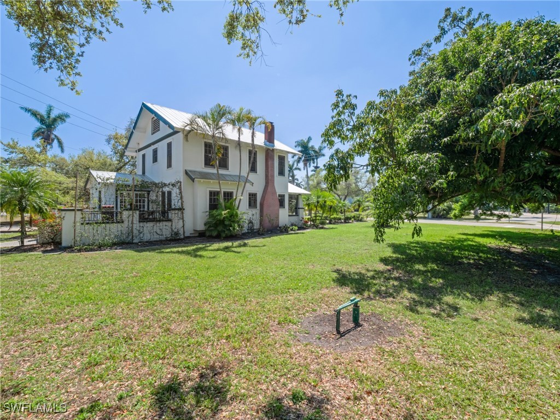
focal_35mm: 16
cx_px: 280
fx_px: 259
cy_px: 210
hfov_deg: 94.5
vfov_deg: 78.1
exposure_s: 1/640
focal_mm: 8
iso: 200
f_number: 7.1
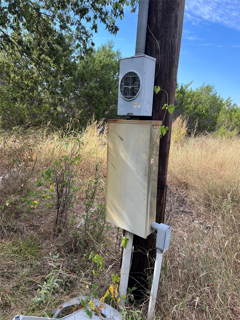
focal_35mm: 26
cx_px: 120
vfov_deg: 67.3
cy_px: 160
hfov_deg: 53.1
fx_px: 240
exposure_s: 1/797
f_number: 1.5
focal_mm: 5.7
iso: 50
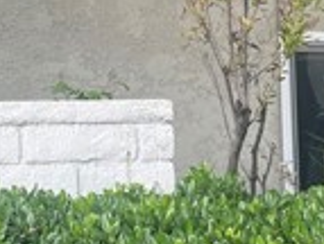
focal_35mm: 116
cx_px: 199
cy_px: -63
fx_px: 1088
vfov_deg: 12.5
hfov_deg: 16.9
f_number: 1.6
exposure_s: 1/136
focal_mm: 4.2
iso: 32
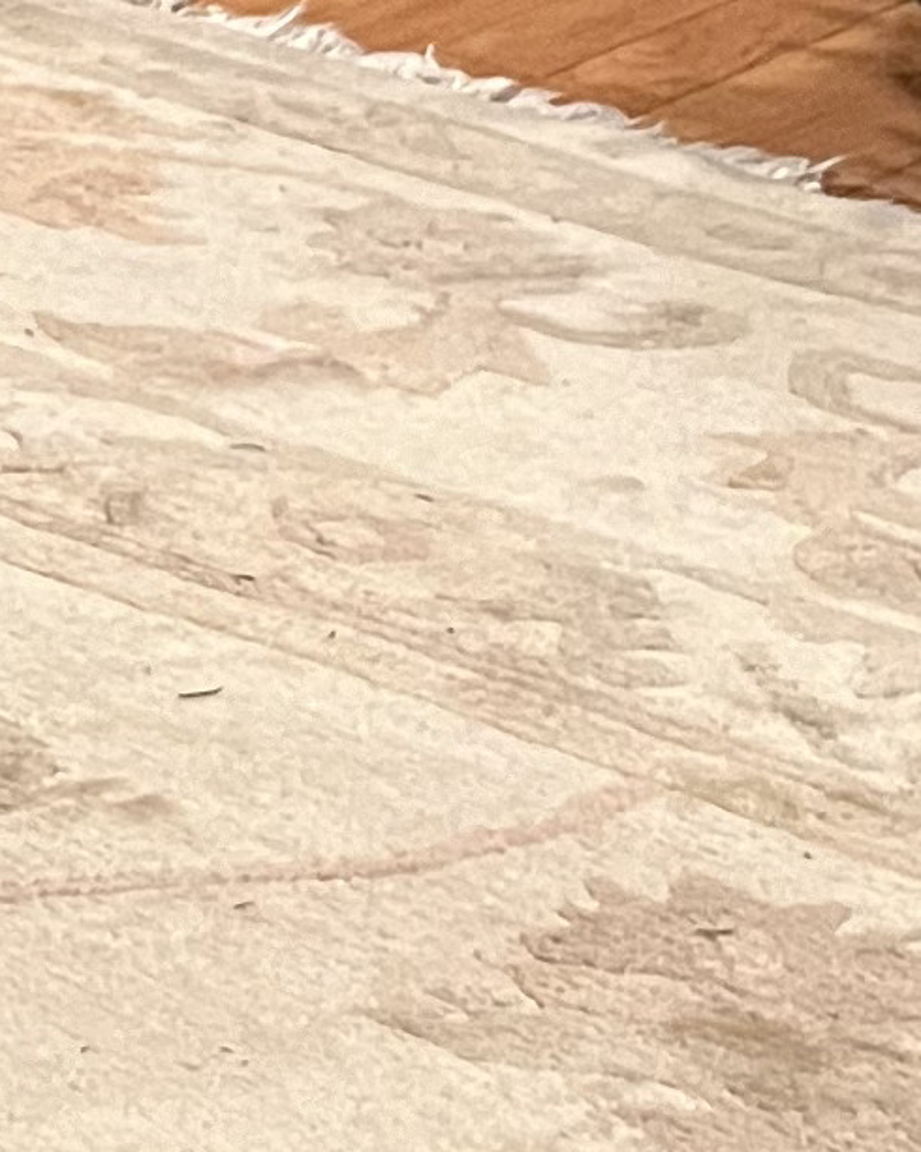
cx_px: -1677
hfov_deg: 8.1
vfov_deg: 11.5
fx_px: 5693
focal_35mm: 167
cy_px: 180
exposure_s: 1/40
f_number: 1.6
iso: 500
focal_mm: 5.1
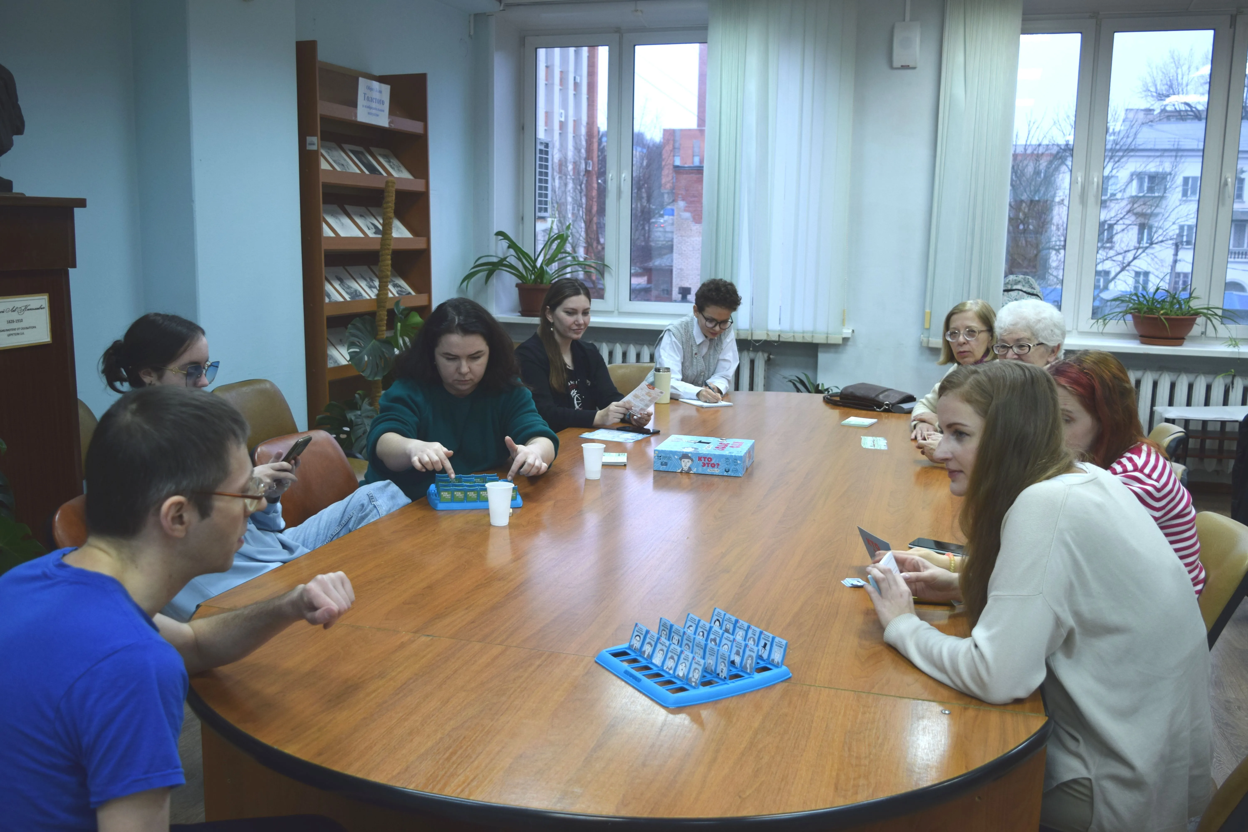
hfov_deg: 57.2
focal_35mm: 33
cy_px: 416
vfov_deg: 40.0
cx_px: 624
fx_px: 1144
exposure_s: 1/60
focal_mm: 22
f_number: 4
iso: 400
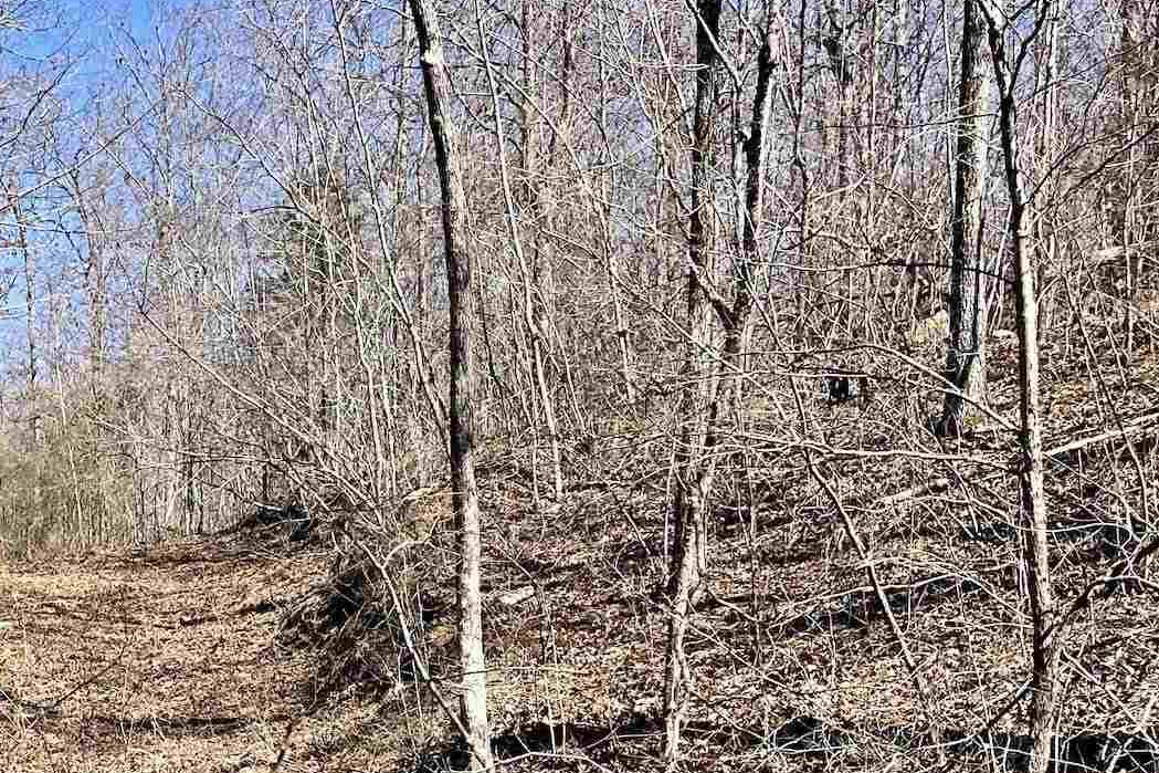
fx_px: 2124
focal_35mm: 66
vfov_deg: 19.9
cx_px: -9
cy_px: 788
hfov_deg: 28.6
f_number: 1.6
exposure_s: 1/1618
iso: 32
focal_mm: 4.2
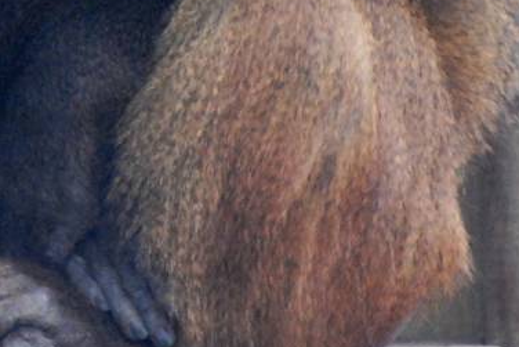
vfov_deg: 0.8
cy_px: -233
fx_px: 24877
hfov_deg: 1.2
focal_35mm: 1725
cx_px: 19
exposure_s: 1/500
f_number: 5.6
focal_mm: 270
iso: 1600
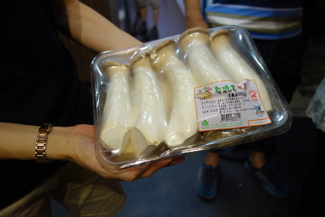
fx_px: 253
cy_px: 108
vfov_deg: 46.4
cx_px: 162
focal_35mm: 28
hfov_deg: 65.5
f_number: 1.8
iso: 320
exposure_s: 1/200
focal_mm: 10.4
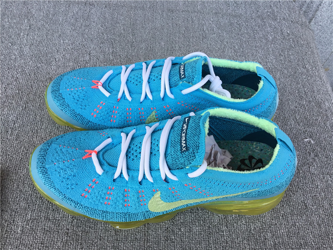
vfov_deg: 45.4
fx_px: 298
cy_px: 125
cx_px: 166
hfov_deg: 58.4
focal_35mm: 31
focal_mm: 3.3
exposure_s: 1/148
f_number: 2.4
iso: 25
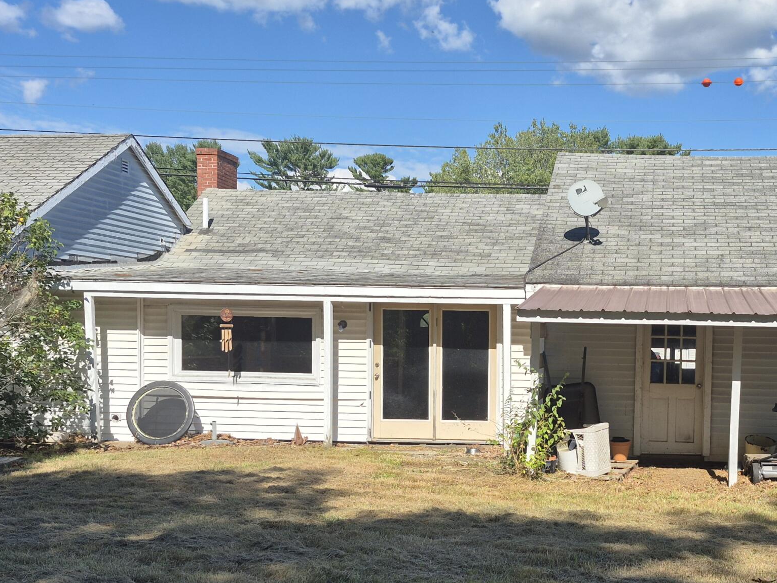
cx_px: 588
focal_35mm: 45
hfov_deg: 40.8
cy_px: 407
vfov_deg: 31.8
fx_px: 1010
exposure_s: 1/1824
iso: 25
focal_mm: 5.4
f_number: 1.8
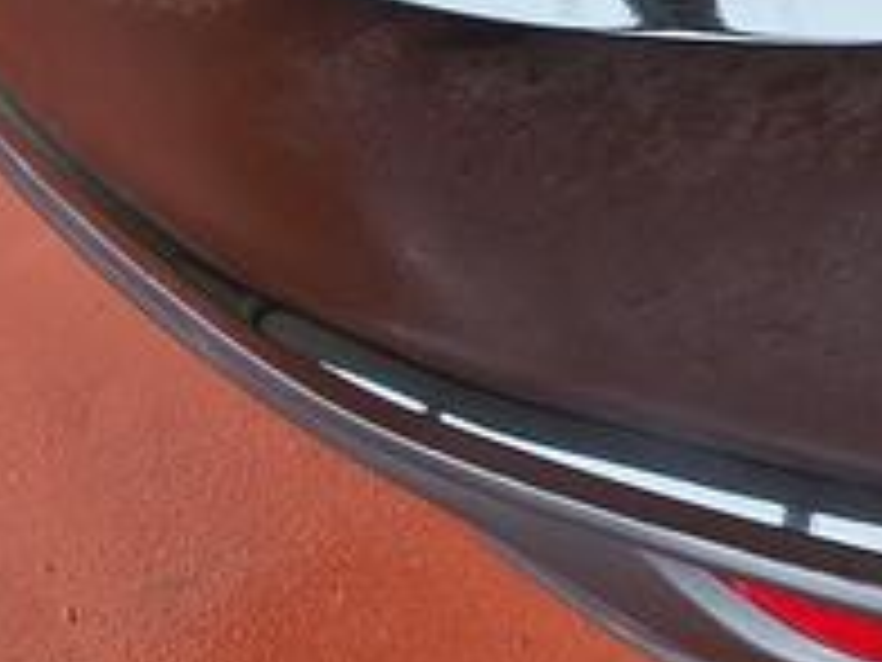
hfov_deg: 10.2
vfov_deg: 8.8
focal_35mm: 157
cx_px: 2408
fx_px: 4000
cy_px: -797
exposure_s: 1/120
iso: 127
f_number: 1.8
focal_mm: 5.56
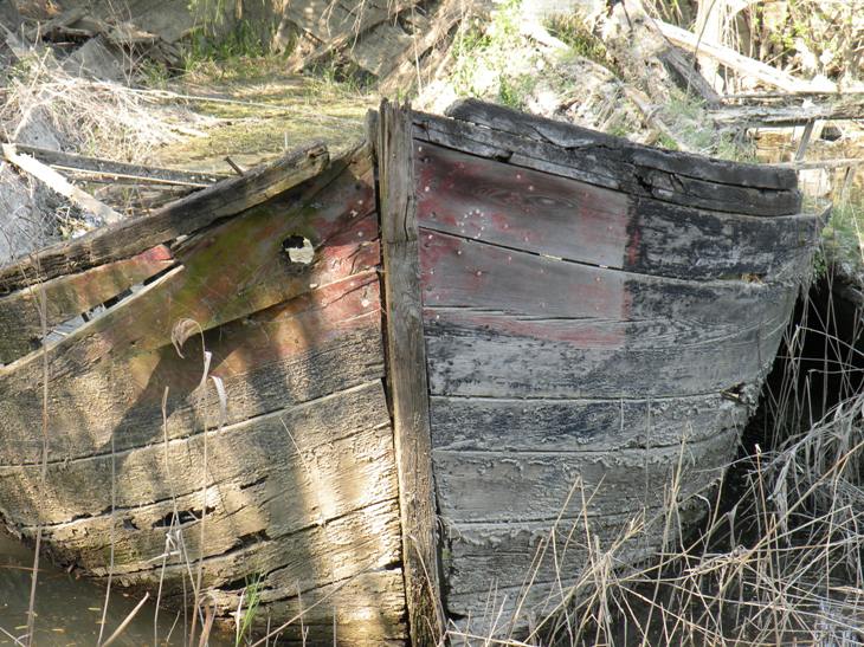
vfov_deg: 13.5
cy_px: 324
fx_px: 2745
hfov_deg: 17.9
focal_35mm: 110
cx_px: 432
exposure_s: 1/74.8
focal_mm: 19.4
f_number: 4
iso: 64
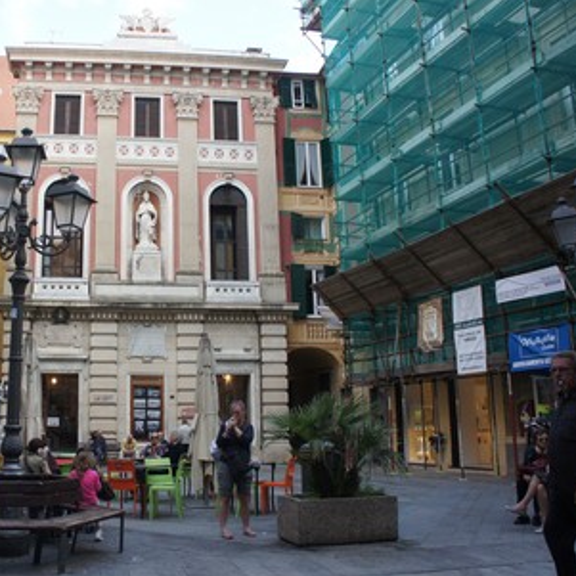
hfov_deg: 45.9
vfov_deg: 47.2
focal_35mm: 35
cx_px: 157
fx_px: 659
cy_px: 289
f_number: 5.6
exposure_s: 1/250
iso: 640
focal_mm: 18
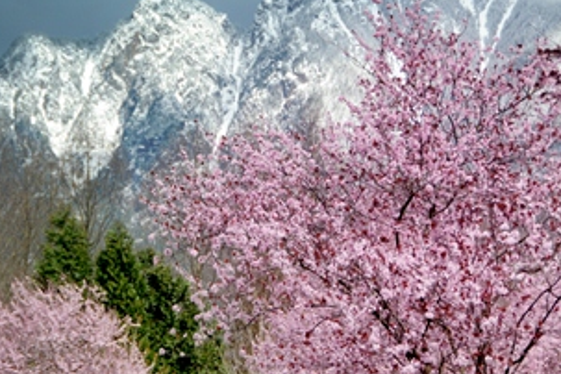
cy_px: 146
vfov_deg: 10.3
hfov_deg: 15.4
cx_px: 268
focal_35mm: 133
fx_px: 2072
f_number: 5
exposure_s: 1/1250
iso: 200
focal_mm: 60
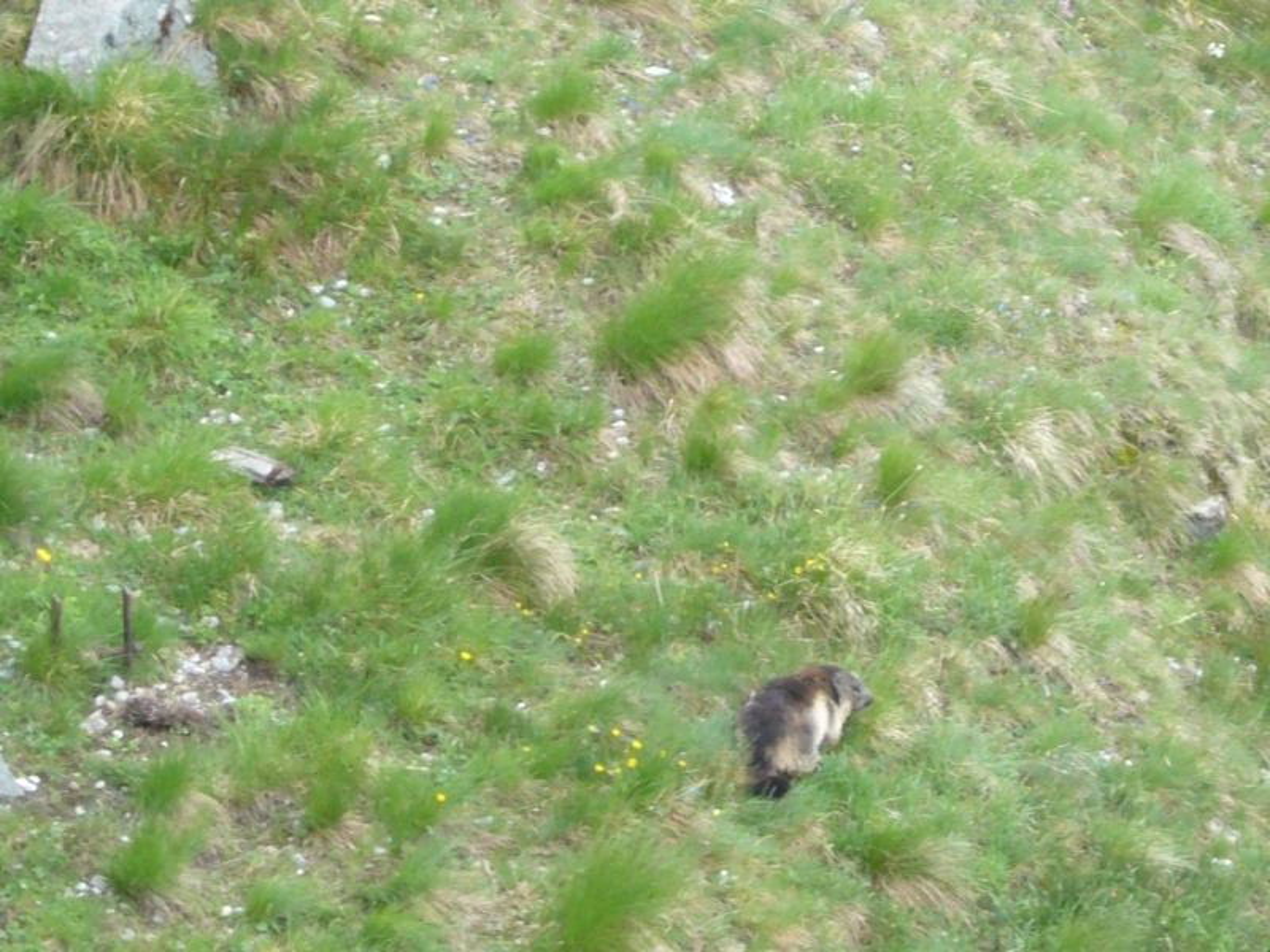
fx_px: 3742
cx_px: 635
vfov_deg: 14.5
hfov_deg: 19.3
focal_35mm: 102
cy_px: 476
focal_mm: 16.8
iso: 80
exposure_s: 1/40
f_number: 5.6
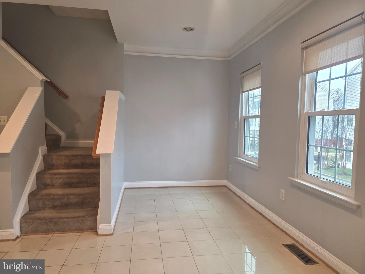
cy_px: 137
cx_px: 182
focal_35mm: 23
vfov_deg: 58.9
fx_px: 243
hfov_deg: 73.9
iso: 100
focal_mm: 6.3
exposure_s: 1/120
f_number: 1.7
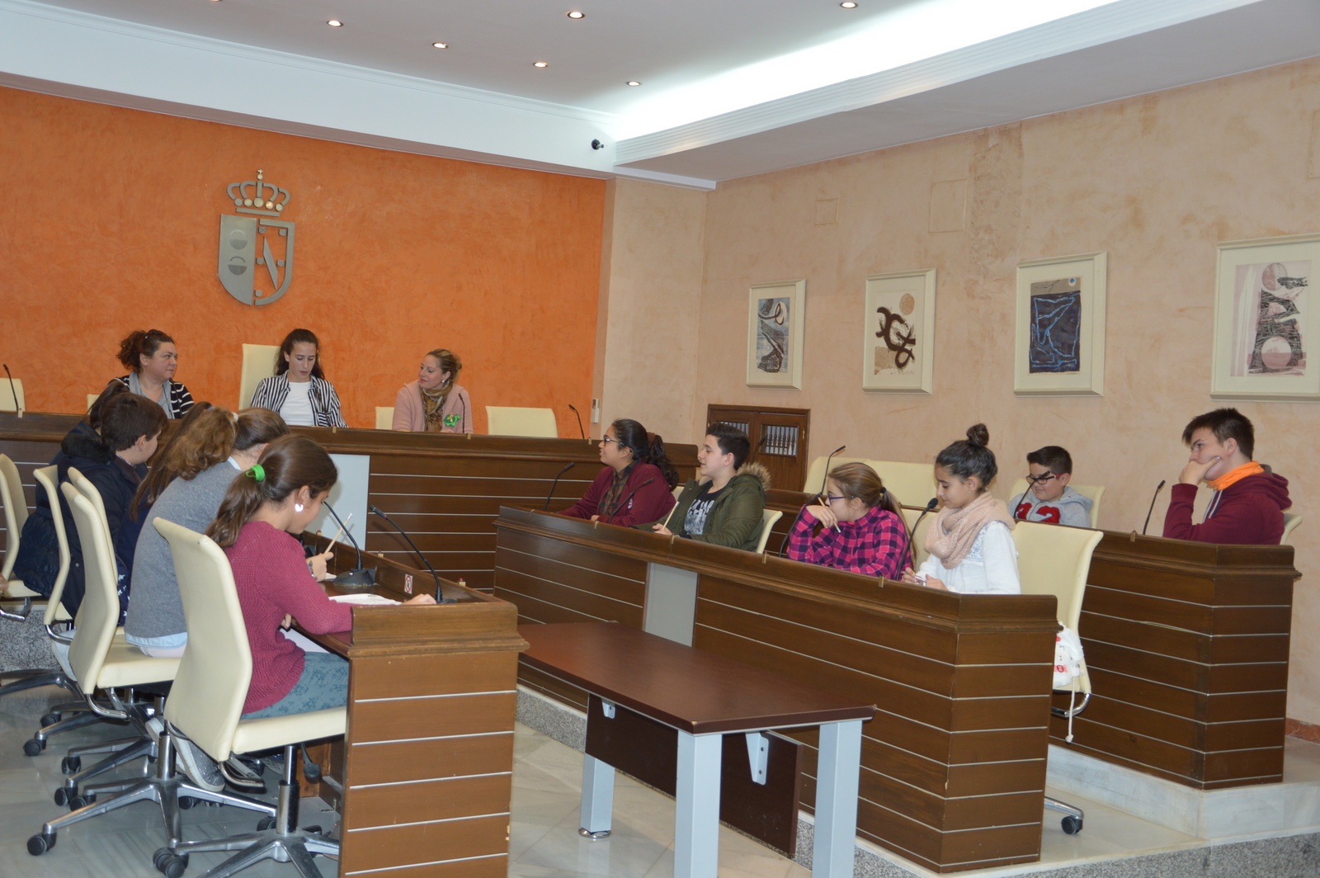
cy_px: 439
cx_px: 660
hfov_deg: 51.3
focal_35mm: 38
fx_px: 1374
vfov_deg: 35.4
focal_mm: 25
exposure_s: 1/30
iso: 360
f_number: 4
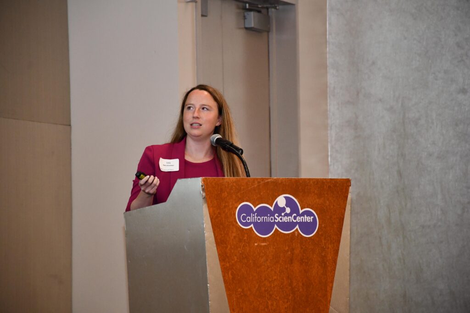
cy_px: 156
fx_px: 2742
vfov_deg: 6.5
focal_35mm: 210
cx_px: 235
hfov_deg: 9.8
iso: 1800
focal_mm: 140
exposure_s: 1/60
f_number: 5.6
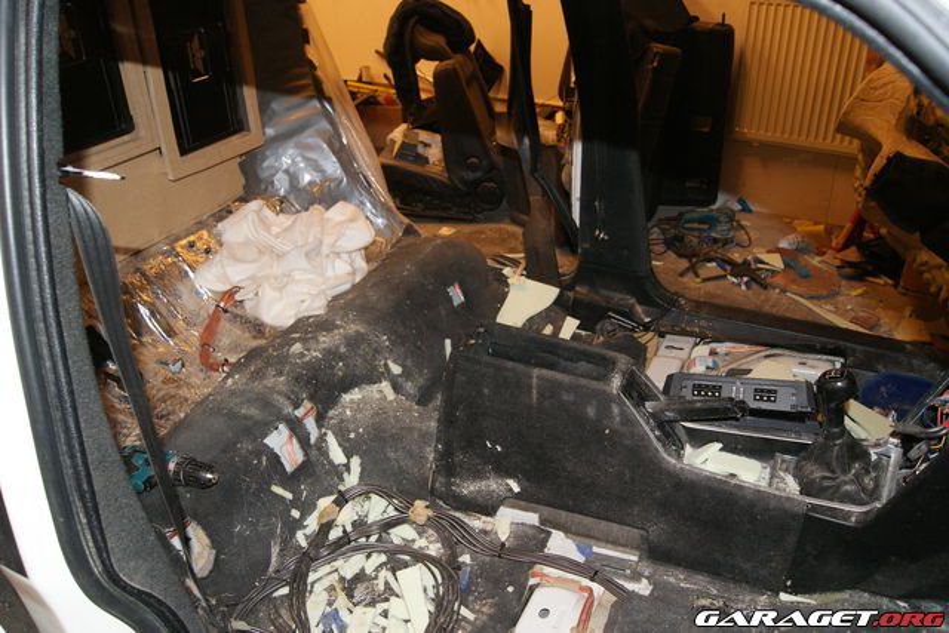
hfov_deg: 67.4
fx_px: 712
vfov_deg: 48.0
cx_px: 474
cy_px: 316
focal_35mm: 27
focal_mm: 18
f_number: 5.6
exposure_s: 1/60
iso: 400
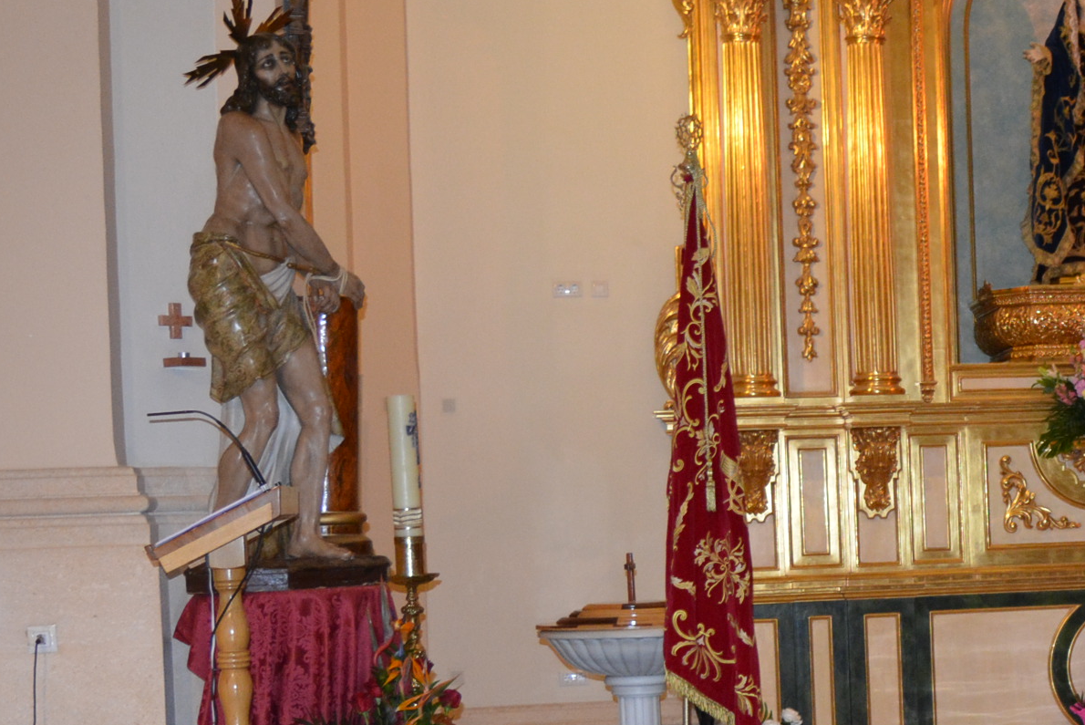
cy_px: 585
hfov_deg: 22.8
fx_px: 2503
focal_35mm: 83
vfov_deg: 16.4
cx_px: 1243
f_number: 3.8
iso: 1250
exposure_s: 1/60
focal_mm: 22
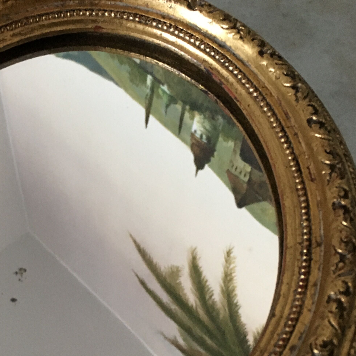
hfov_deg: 31.6
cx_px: 88
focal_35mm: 53
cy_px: 248
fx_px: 617
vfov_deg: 31.8
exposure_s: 1/20
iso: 200
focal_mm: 4.15
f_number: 2.2
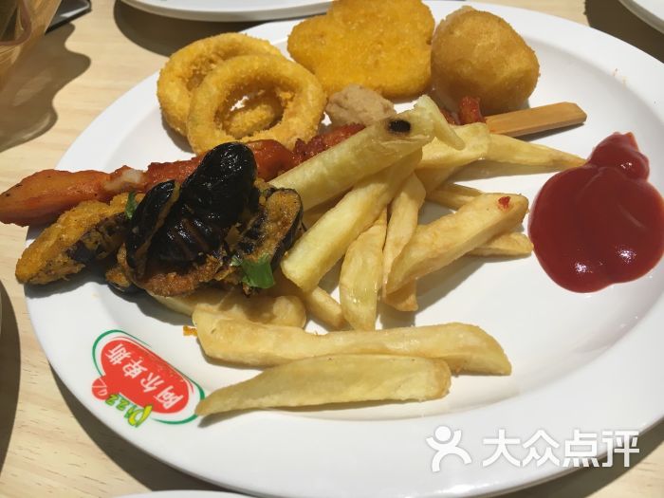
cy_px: 249
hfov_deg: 61.7
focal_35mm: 29
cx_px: 332
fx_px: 556
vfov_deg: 48.2
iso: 32
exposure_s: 1/33
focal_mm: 4.15
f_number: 2.2
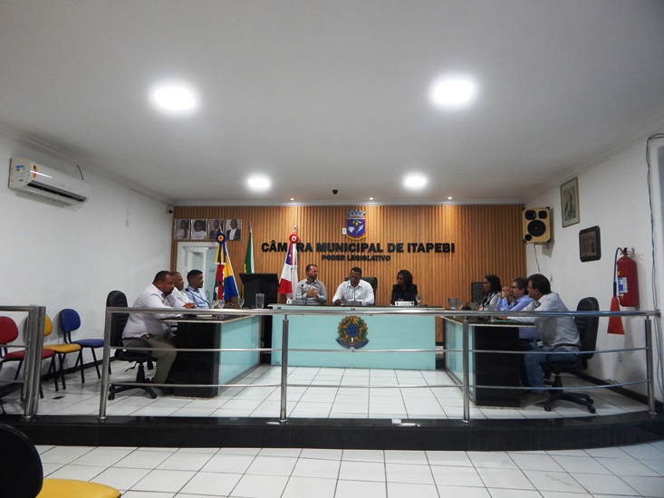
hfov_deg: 76.4
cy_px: 249
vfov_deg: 61.1
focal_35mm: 22
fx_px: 422
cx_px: 332
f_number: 3
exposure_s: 1/30
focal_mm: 4
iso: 320
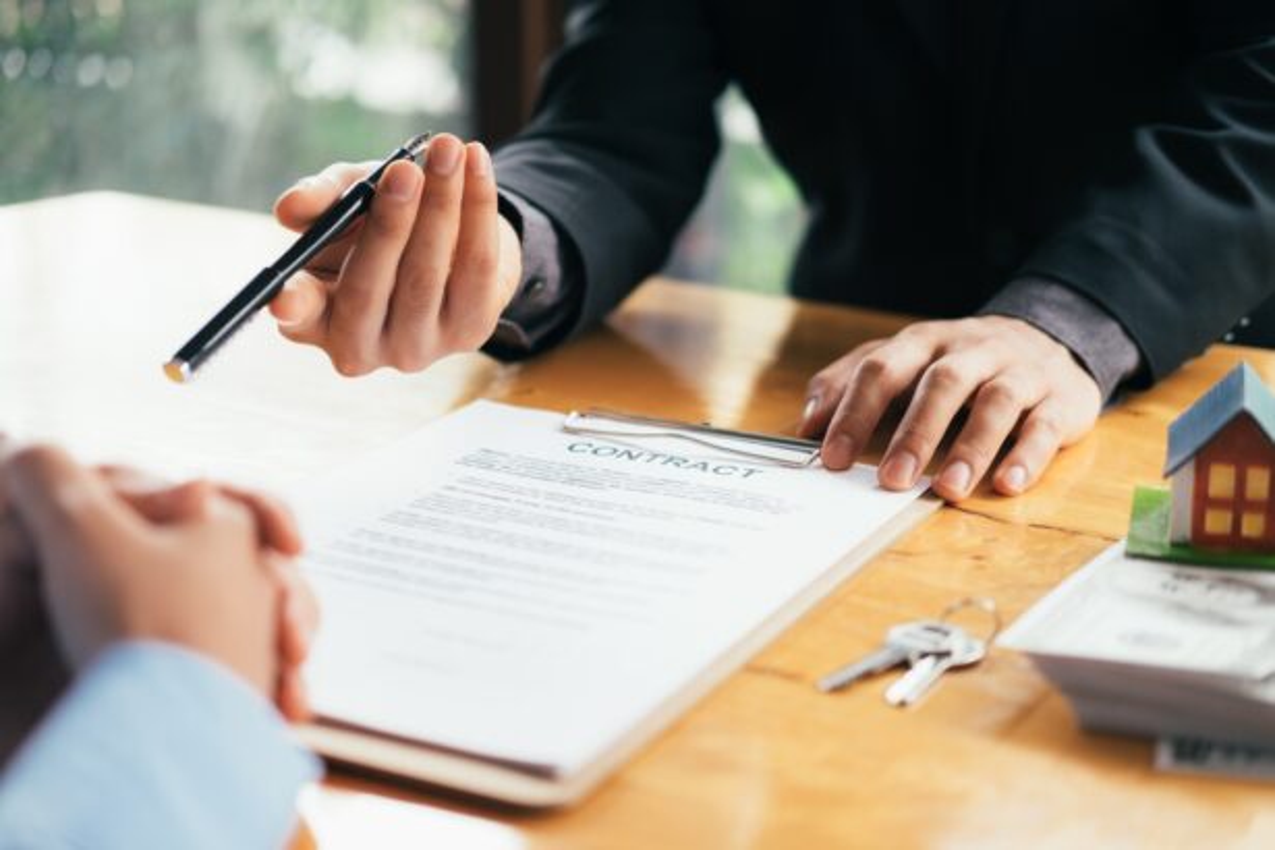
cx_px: 638
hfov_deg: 37.5
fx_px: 1877
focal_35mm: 53
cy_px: 425
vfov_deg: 25.5
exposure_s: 1/180
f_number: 2
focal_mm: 35
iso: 320
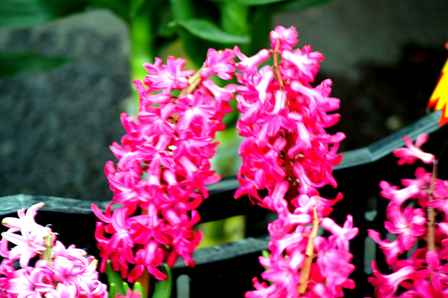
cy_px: 149
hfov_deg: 10.2
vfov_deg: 6.8
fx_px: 2516
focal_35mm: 202
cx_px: 224
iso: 100
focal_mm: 135
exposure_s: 1/15
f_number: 4.5
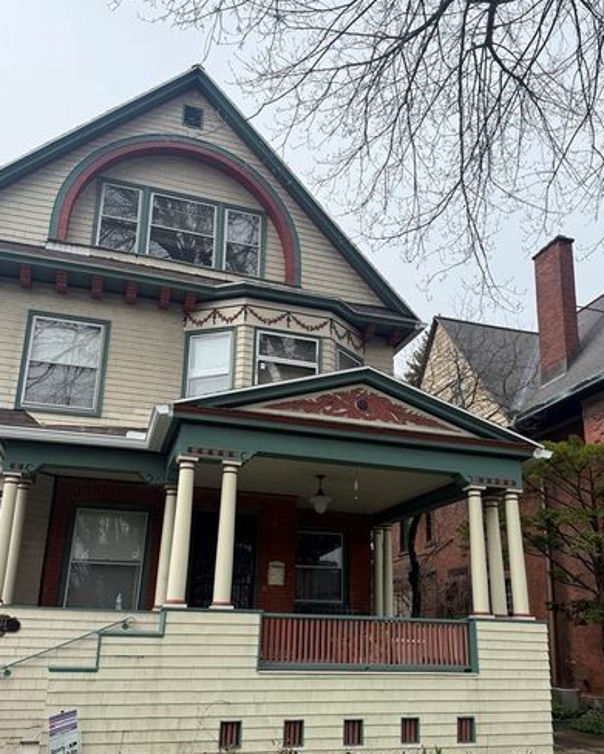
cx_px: 332
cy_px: 433
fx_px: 714
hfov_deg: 45.8
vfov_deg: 55.4
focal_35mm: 32
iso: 80
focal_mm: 6.76
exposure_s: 1/5319
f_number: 1.78
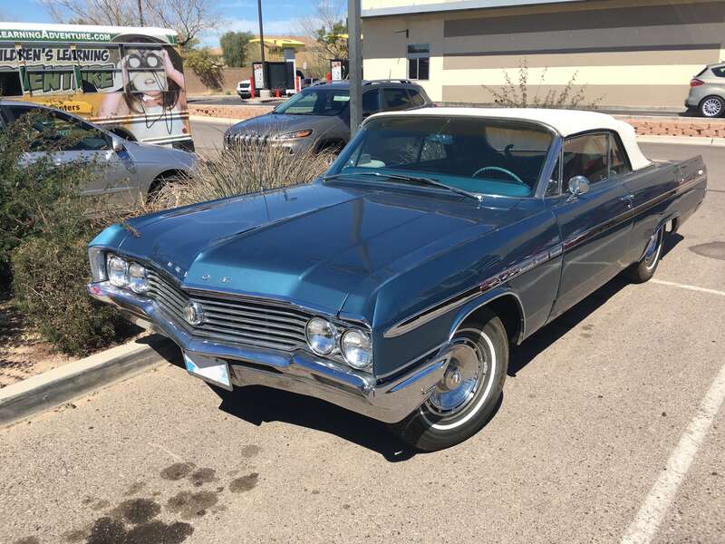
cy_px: 272
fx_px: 607
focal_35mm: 29
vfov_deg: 48.2
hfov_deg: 61.7
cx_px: 362
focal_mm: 4.15
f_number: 2.2
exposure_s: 1/1166
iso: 25
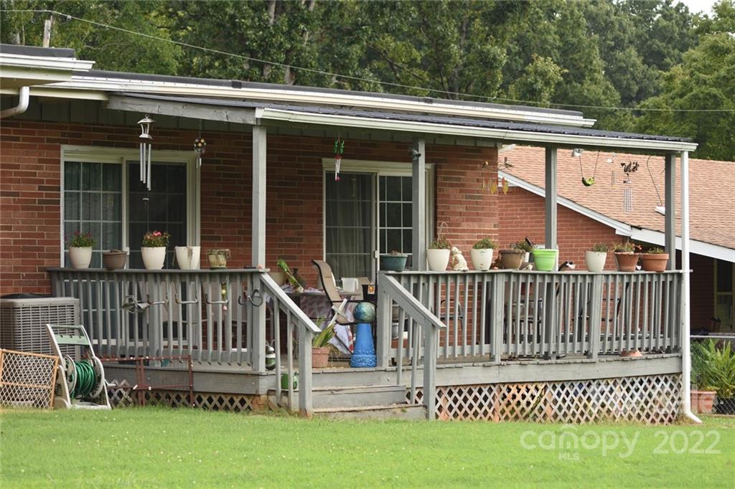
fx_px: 2143
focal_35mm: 105
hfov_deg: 19.5
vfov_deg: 13.0
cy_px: 244
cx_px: 368
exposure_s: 1/160
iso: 100
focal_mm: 70
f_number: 4
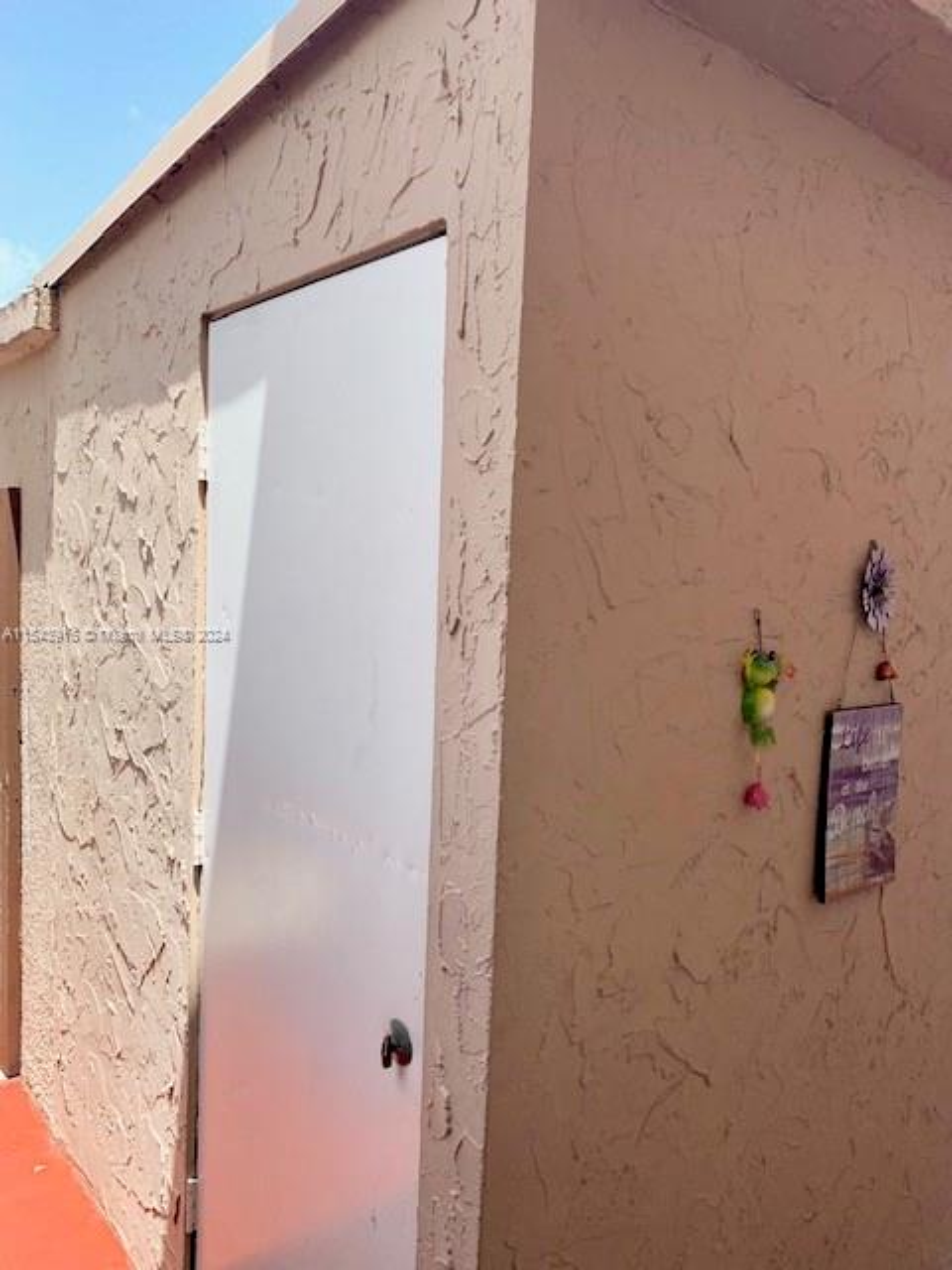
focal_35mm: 26
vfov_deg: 67.3
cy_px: 635
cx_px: 476
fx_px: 953
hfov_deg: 53.1
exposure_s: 1/673
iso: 25
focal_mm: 4.25
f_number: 1.8
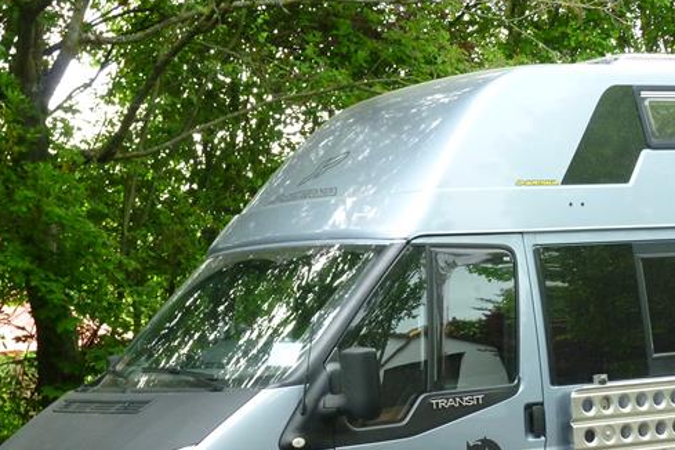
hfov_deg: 20.9
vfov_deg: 14.0
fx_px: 1819
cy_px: 400
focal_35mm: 97
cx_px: 456
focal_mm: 10.3
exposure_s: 1/40
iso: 320
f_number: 4.6
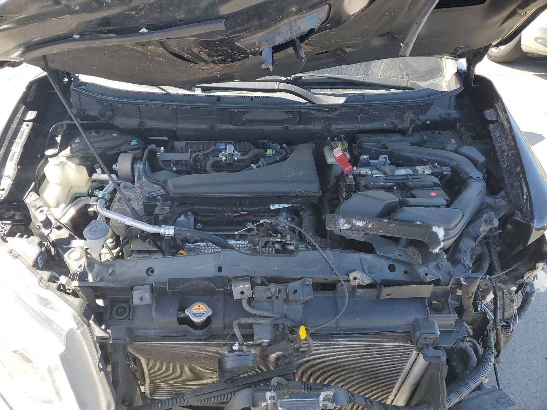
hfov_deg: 67.3
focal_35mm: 26
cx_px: 274
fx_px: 411
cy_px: 205
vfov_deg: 53.1
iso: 50
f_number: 1.5
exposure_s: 1/476
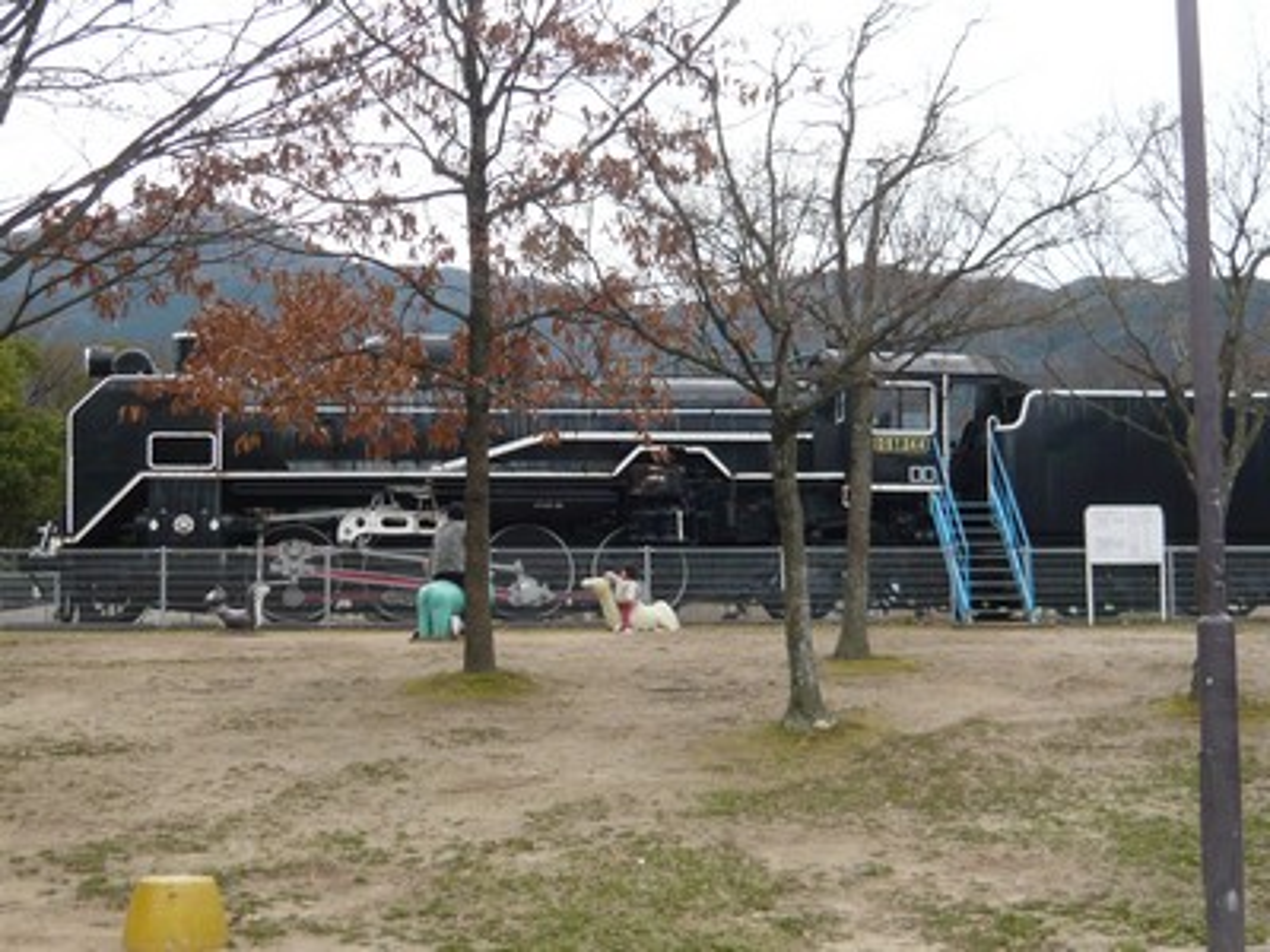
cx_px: 635
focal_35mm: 53
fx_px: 1944
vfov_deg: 27.5
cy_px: 476
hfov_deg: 36.2
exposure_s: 1/400
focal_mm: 5.5
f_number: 3.1
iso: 100
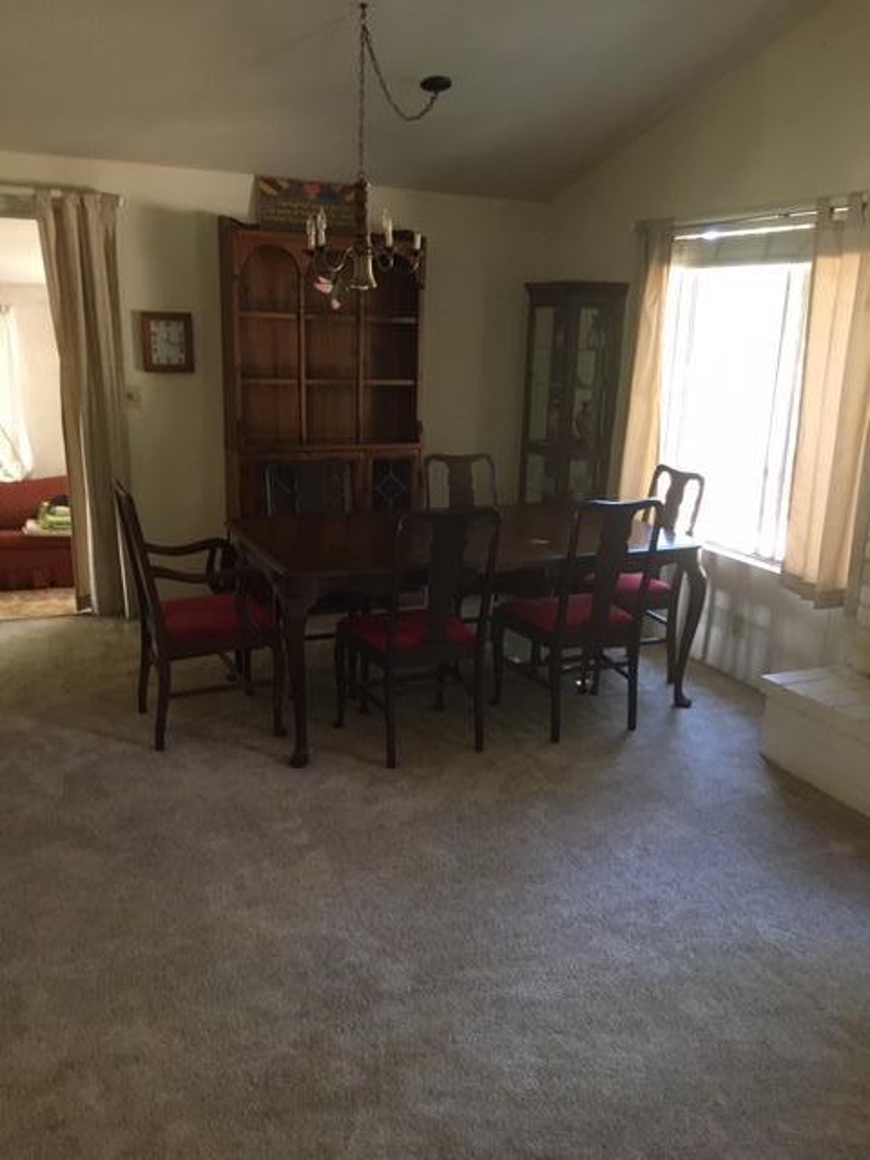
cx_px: 435
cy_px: 580
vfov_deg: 61.7
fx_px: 972
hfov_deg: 48.2
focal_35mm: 29
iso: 200
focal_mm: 4.15
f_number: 2.2
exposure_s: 1/24
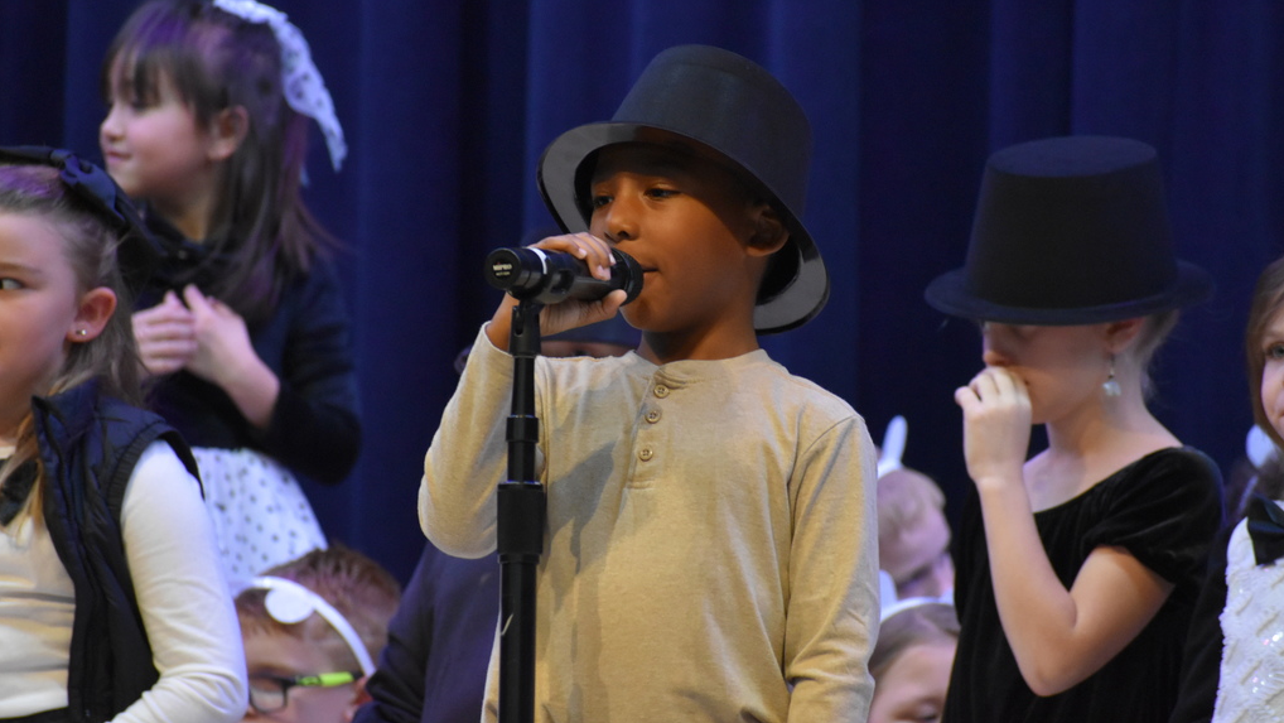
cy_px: 309
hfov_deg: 6.5
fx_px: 11305
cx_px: 642
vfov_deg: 3.7
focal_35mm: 332
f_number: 5.6
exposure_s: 1/125
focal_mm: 210
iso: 3200
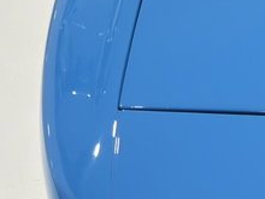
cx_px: 616
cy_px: 218
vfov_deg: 9.0
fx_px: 1248
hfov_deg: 10.6
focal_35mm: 163
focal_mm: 6.76
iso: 160
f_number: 1.78
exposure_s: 1/230
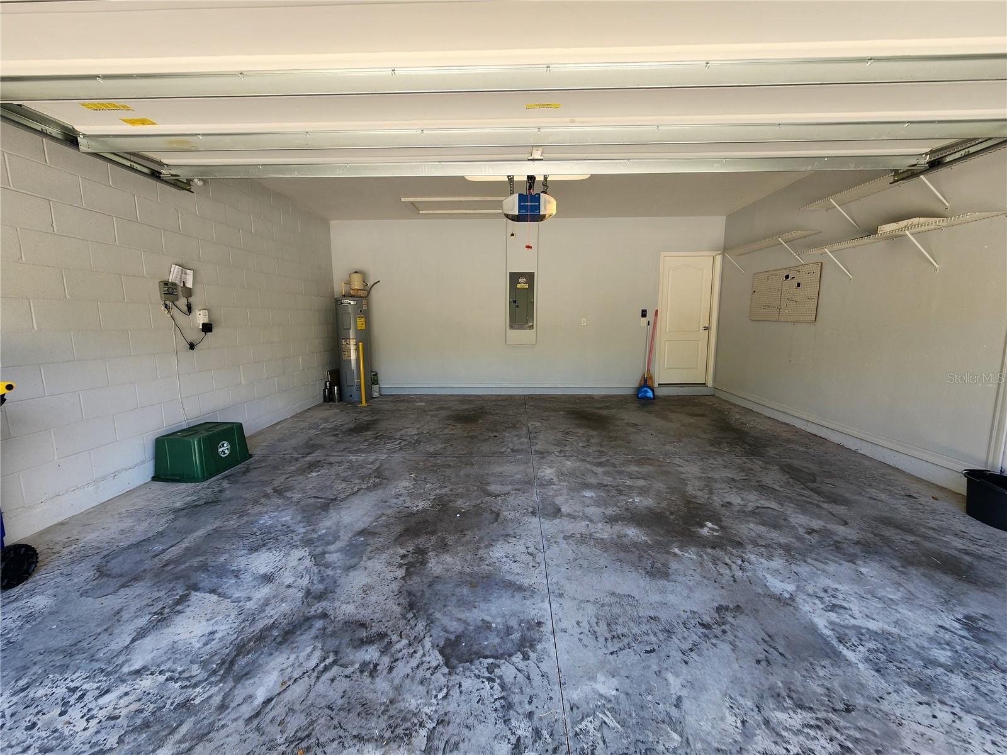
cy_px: 378
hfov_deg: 106.2
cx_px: 504
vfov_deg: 89.9
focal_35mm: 13
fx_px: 378
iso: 50
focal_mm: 2.2
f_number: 2.2
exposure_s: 1/160
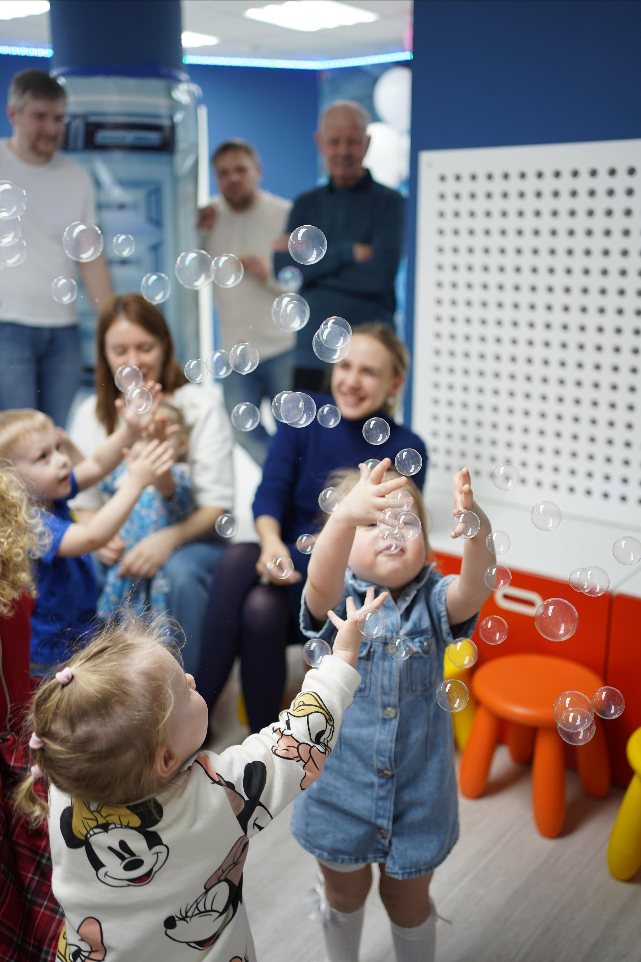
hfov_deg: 37.9
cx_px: 320
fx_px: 935
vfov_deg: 54.4
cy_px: 481
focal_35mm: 35
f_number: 2.2
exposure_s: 1/125
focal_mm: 35
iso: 320
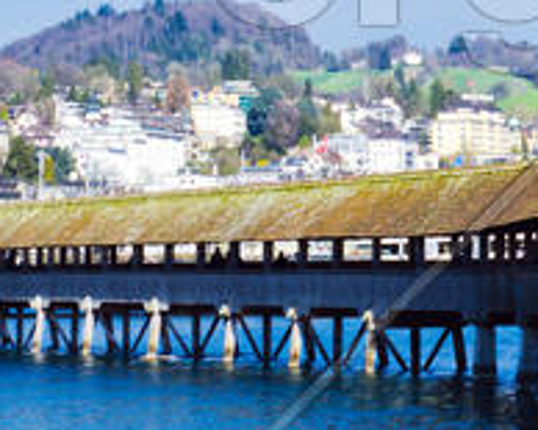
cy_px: -42
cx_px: 743
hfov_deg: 10.6
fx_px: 2833
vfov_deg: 8.6
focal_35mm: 178
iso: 100
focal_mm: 28
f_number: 6.7
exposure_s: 1/350
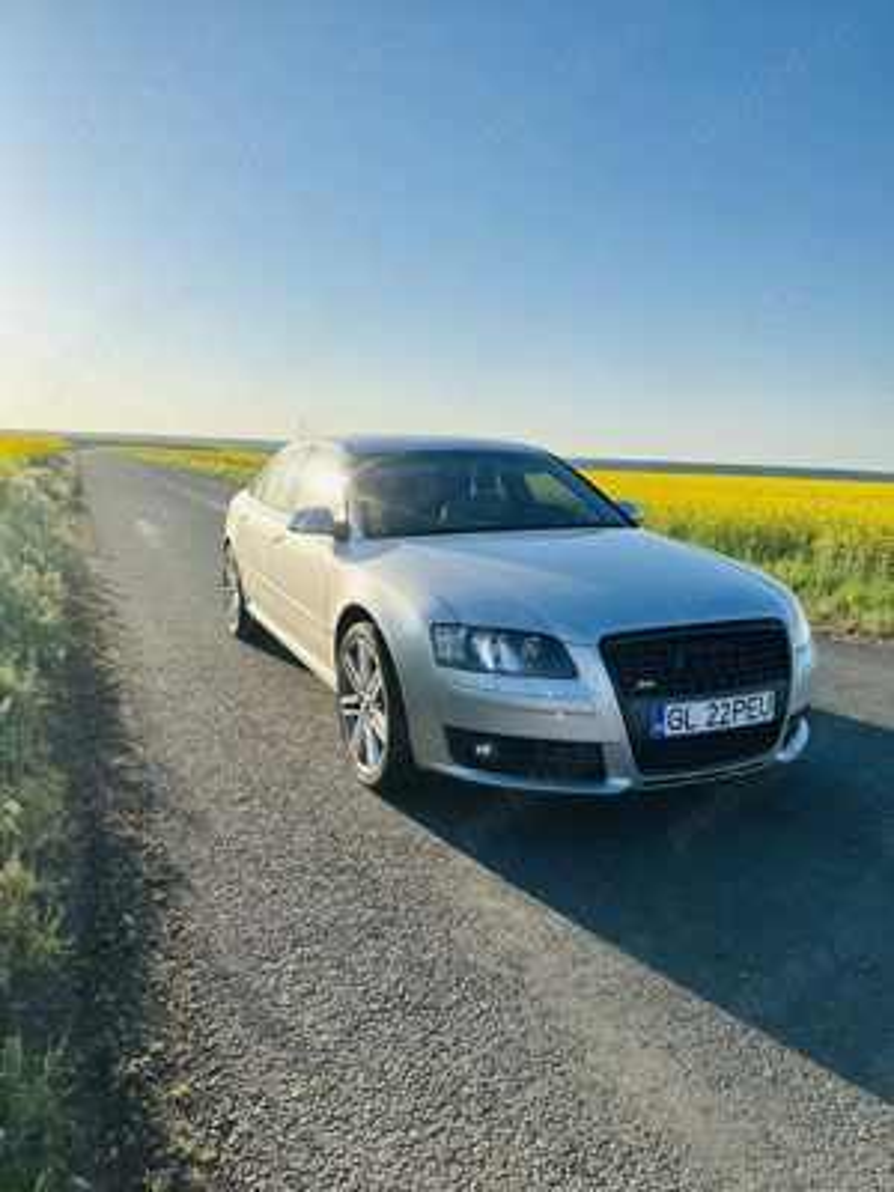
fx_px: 826
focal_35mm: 24
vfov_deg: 71.6
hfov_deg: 56.8
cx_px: 447
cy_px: 596
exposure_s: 1/4184
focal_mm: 6.86
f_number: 1.78
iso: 80
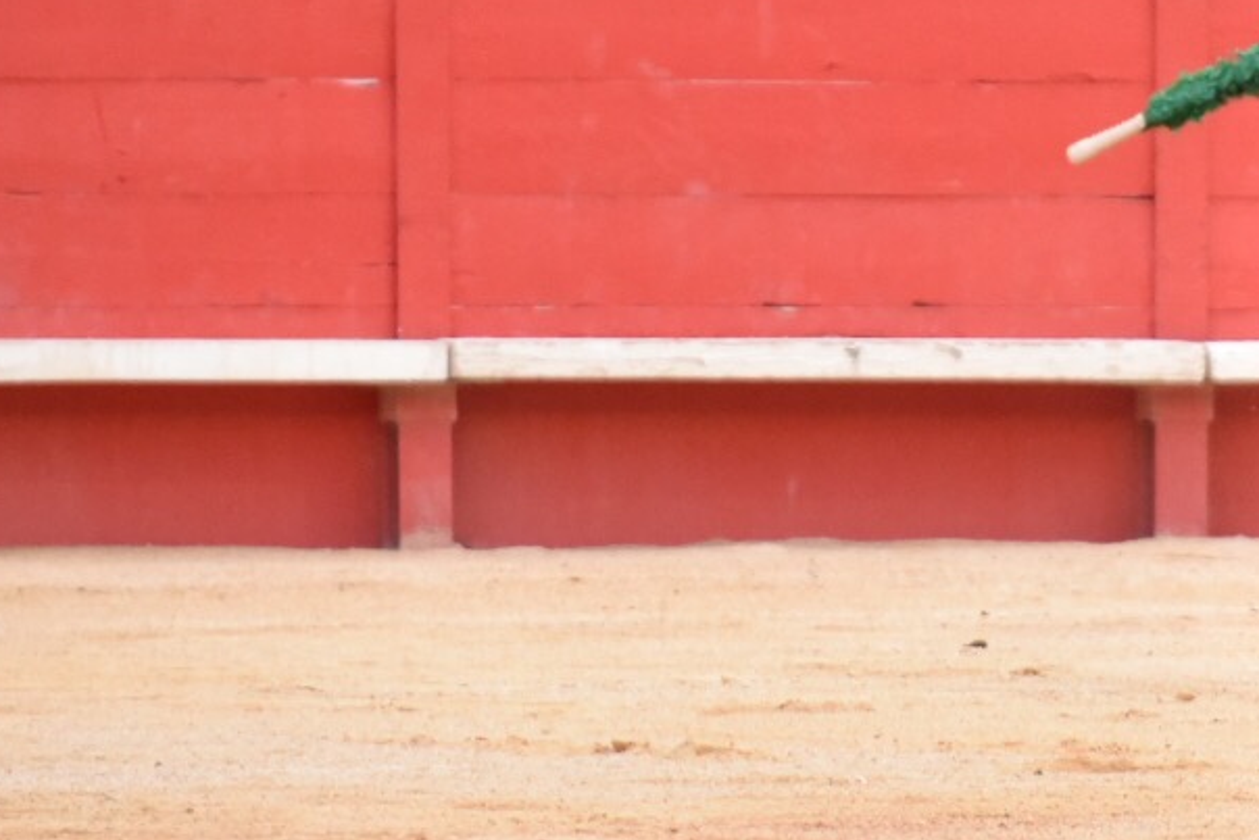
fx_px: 23436
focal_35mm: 670
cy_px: 133
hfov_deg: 3.1
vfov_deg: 2.1
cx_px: 1192
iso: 6400
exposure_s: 1/640
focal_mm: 250
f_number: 5.6
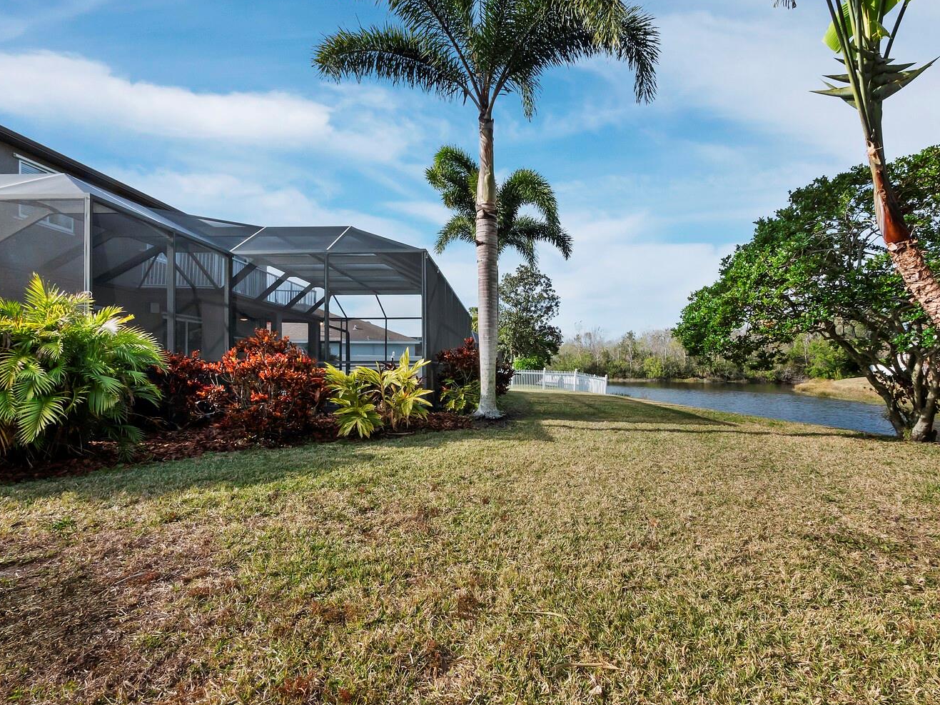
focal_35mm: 17
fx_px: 462
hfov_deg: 91.0
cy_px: 364
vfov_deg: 74.7
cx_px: 495
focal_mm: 7
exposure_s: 1/320
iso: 400
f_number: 11
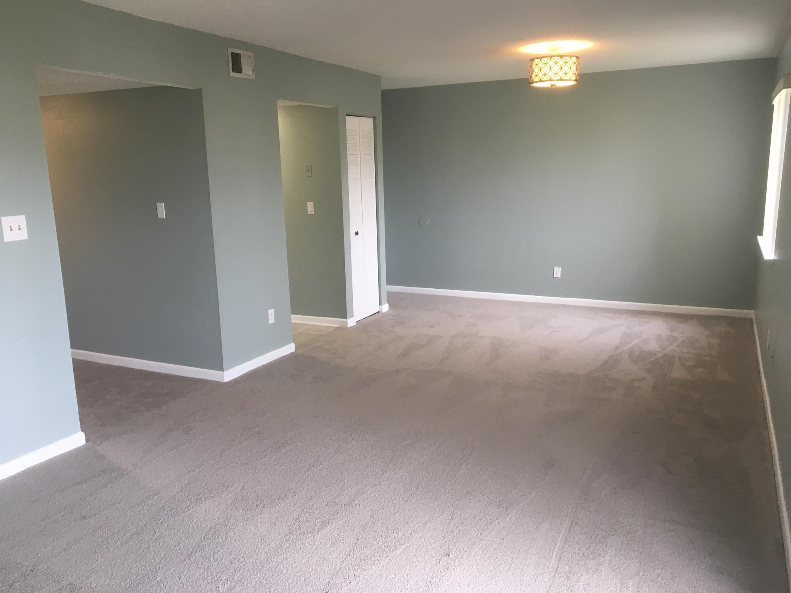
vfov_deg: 48.2
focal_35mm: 29
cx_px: 396
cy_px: 296
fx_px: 663
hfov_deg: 61.7
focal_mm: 4.15
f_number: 2.2
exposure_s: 1/30
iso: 64
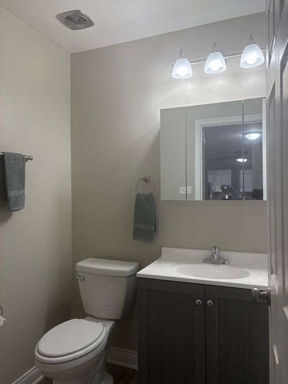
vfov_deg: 67.3
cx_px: 144
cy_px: 192
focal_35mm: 26
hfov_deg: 53.0
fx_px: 289
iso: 125
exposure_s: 1/140
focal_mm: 5.96
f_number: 1.6
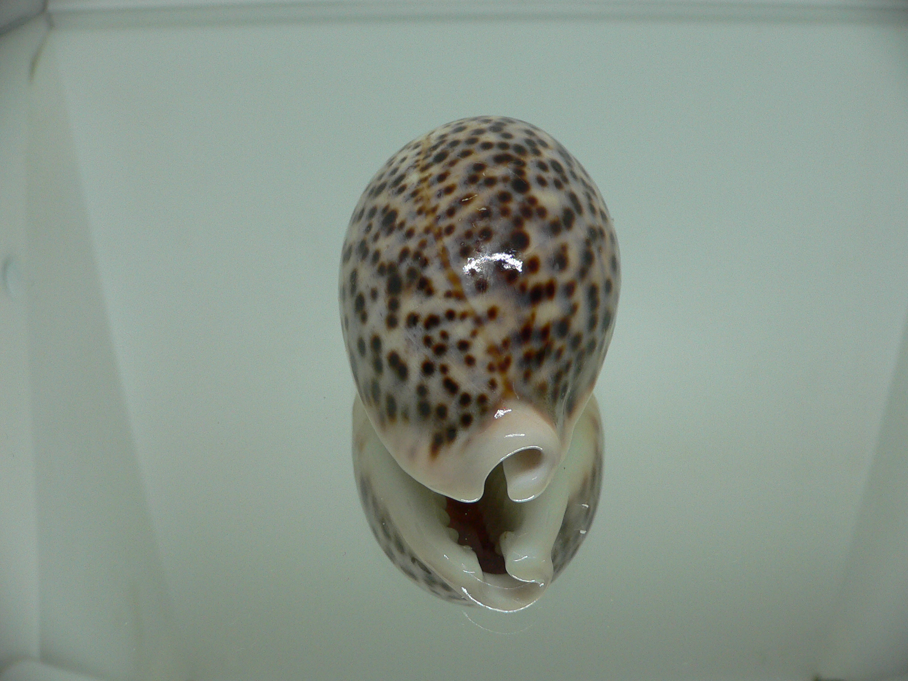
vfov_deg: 40.7
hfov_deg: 52.6
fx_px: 918
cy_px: 340
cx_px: 454
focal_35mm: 35
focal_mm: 4.6
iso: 150
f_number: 2.8
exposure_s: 1/60
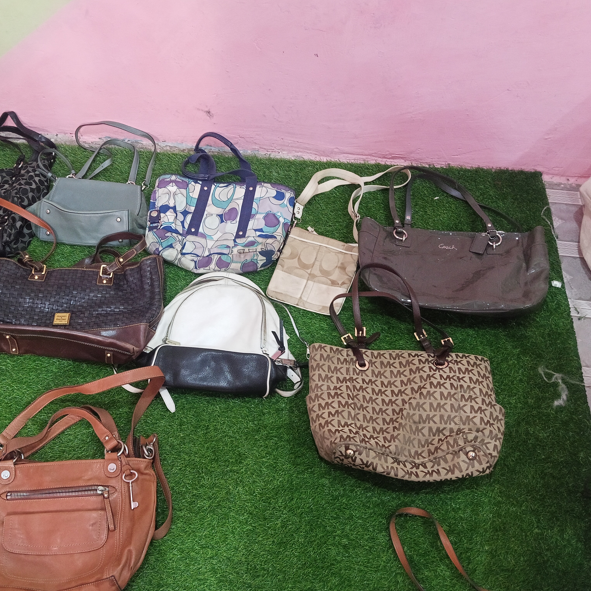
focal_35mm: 32
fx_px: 618
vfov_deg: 51.1
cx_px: 219
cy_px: 297
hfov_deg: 50.6
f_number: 1.8
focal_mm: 3.98
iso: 1000
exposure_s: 1/30
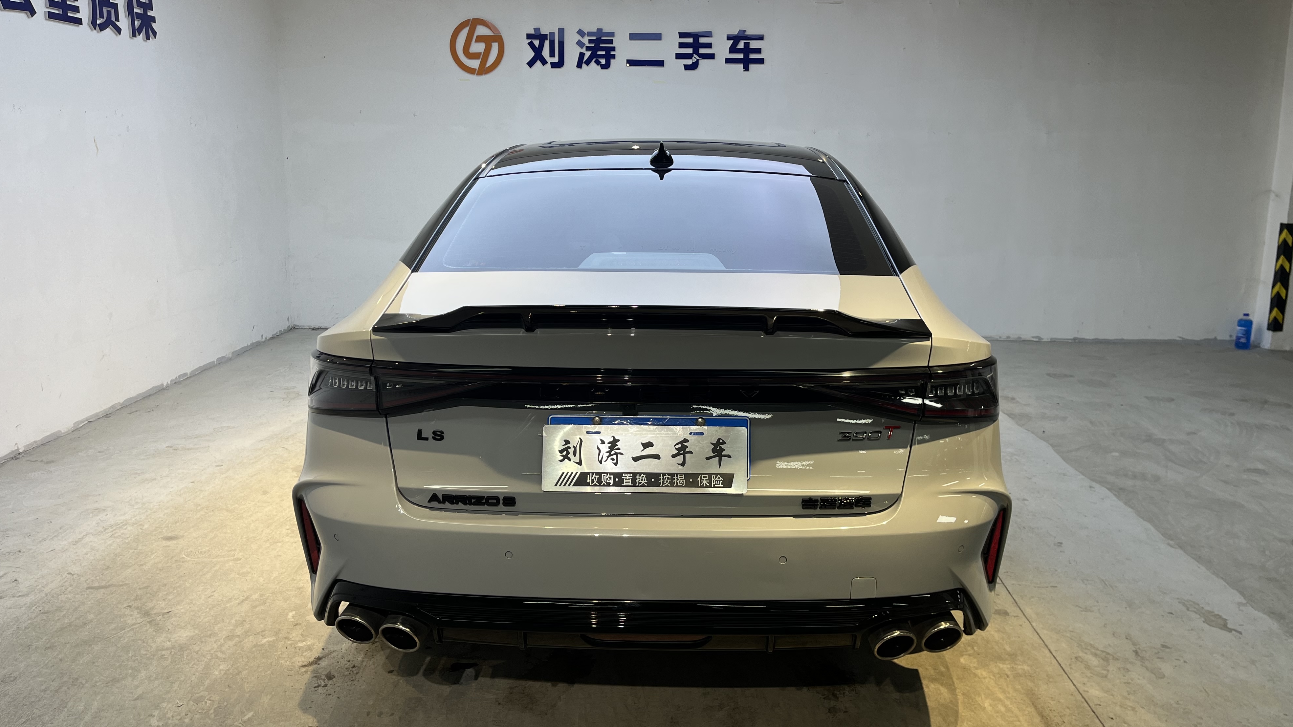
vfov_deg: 40.2
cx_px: 659
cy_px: 353
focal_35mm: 29
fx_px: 994
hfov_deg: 66.1
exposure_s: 1/120
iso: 32
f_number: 1.6
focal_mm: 5.1
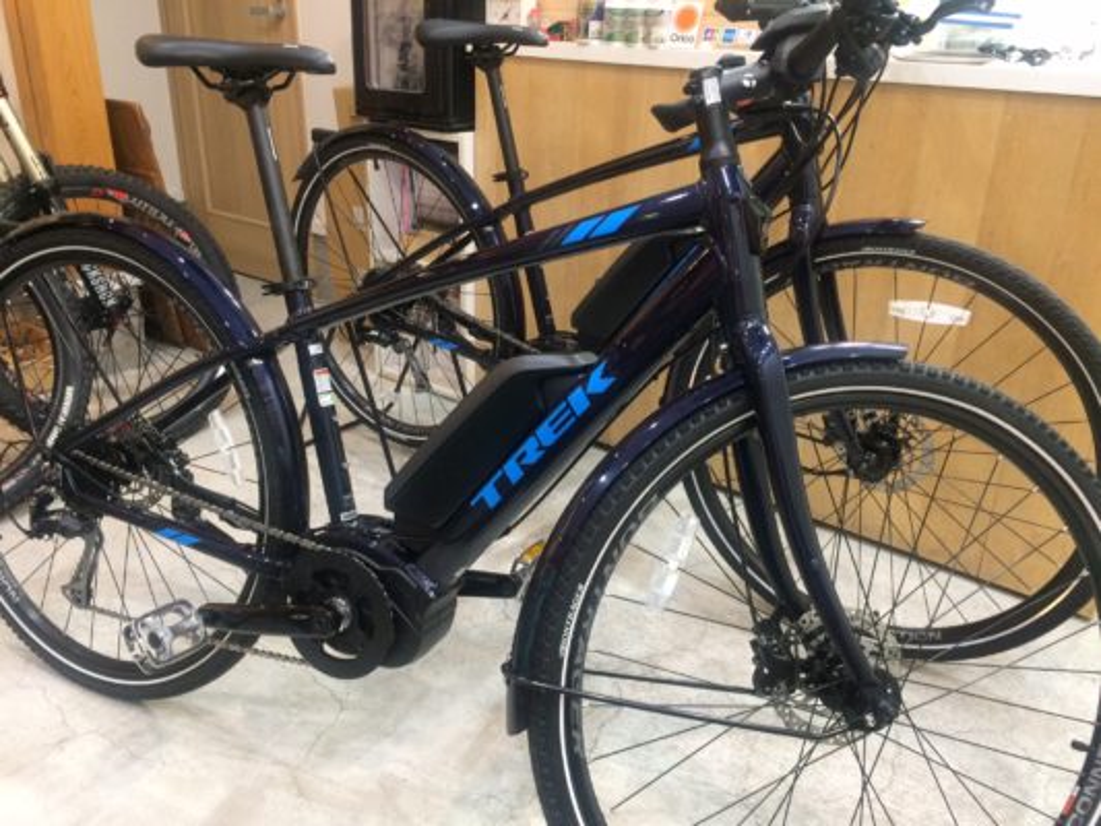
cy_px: 413
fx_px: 923
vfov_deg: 48.2
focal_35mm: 29
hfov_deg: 61.6
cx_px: 550
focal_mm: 4.15
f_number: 2.2
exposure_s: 1/30
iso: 160
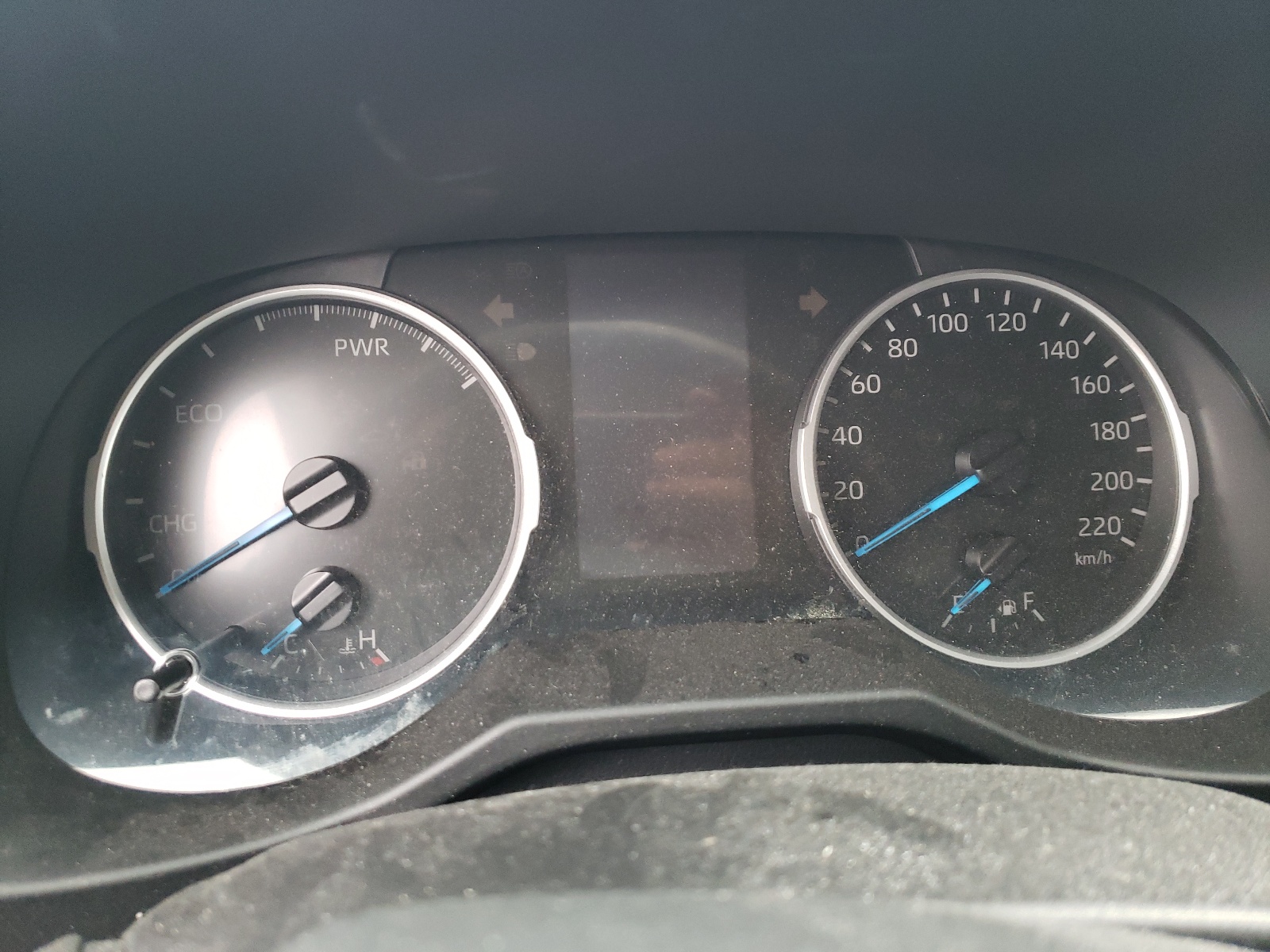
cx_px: 635
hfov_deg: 67.3
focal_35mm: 26
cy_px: 476
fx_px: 954
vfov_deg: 53.1
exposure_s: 1/30
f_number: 1.5
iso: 262
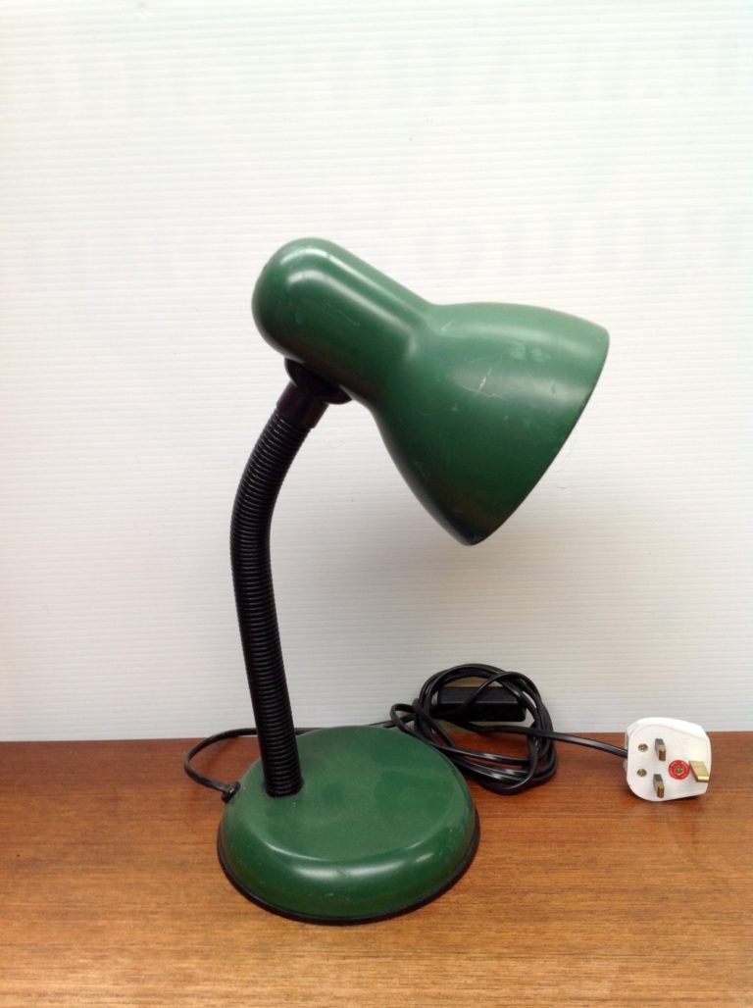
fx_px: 1018
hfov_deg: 40.6
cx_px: 376
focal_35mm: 35
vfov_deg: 52.7
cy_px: 504
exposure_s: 1/17
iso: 50
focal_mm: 4.28
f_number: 2.4
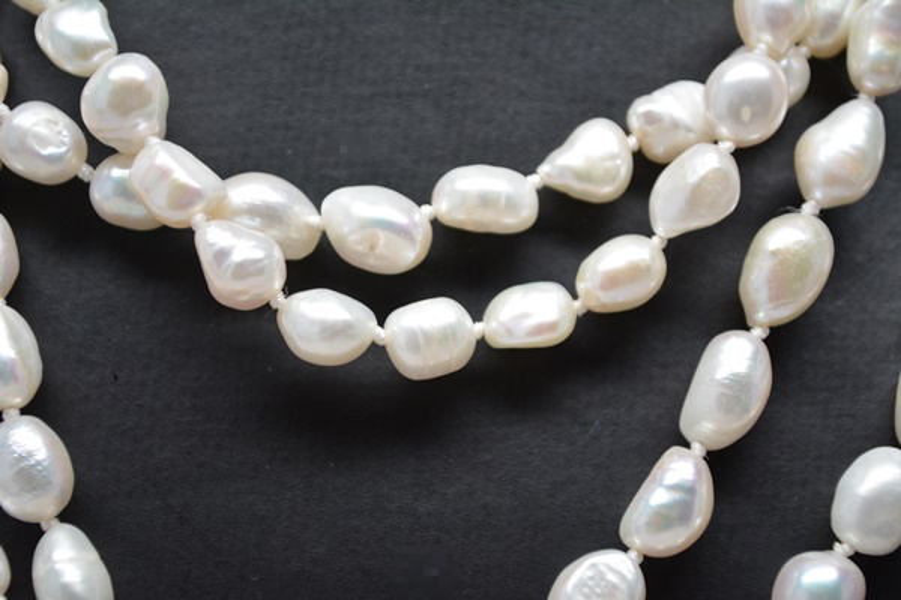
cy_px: 300
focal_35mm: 82
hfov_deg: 24.6
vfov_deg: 16.6
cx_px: 450
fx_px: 2065
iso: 800
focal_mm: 55
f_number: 5.6
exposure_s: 1/60
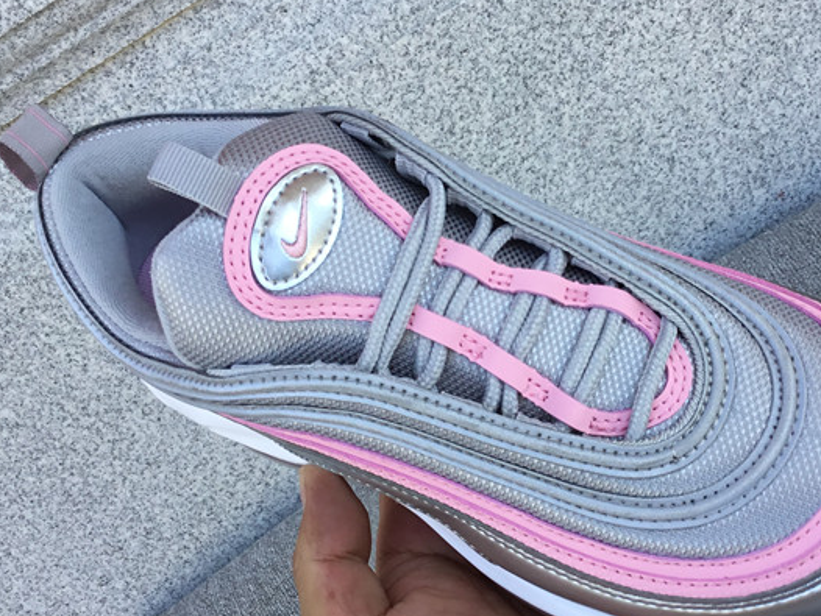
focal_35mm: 53
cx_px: 496
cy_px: 317
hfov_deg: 36.0
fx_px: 1258
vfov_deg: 27.5
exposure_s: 1/179
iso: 25
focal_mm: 3.3
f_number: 2.4
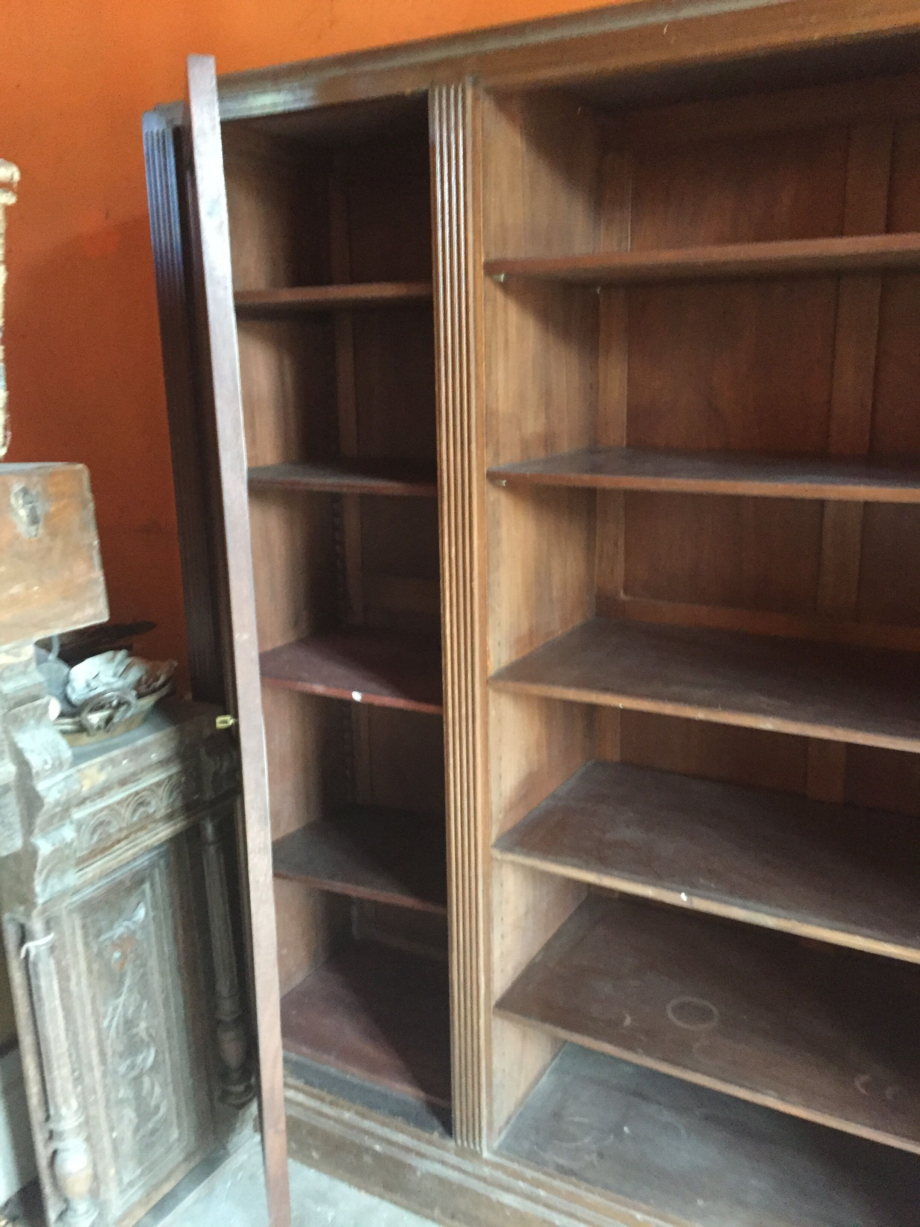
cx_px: 460
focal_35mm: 29
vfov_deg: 61.7
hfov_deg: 48.2
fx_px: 1028
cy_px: 614
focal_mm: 4.15
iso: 320
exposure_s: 1/17
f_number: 2.2
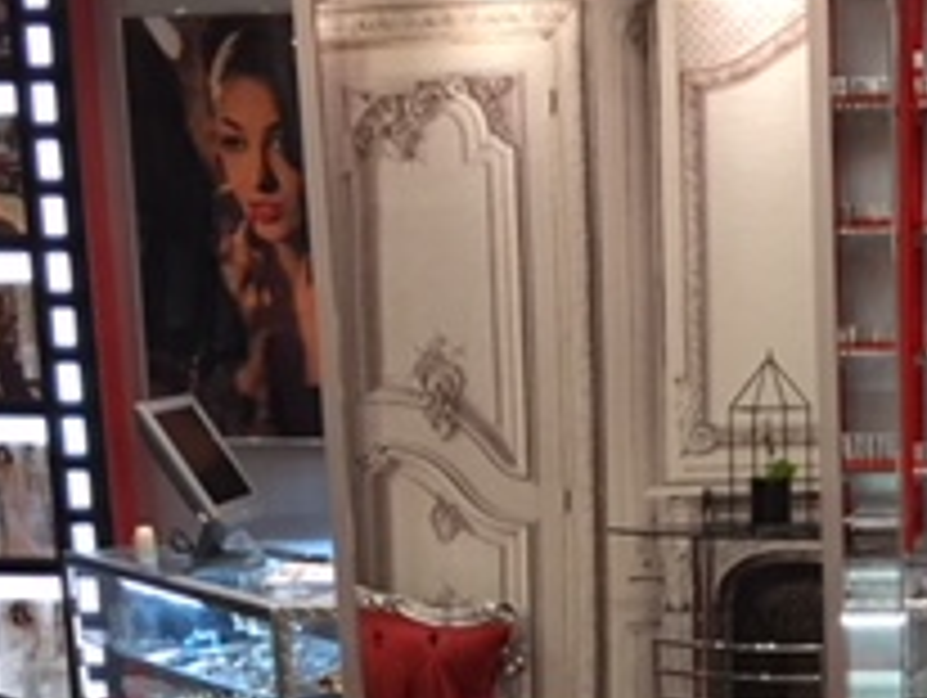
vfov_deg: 15.7
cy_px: 883
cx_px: 968
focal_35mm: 90
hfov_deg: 20.9
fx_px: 2413
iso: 80
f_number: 2.2
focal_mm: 4.15
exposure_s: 1/17
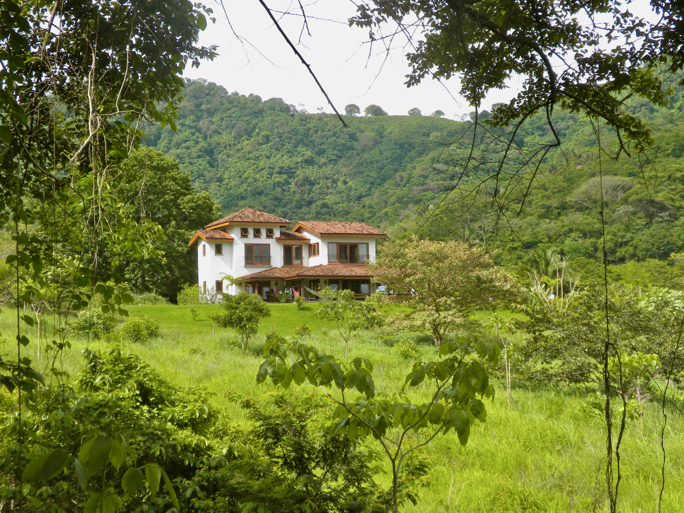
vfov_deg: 24.4
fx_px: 1186
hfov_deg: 32.2
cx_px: 342
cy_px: 256
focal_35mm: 60
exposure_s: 1/317
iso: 64
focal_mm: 10.7
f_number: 4.7
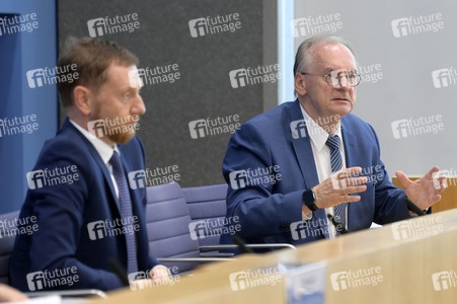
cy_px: 152
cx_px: 228
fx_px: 3171
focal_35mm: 250
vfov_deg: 5.5
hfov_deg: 8.2
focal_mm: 250
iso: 5000
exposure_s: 1/500
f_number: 5.6
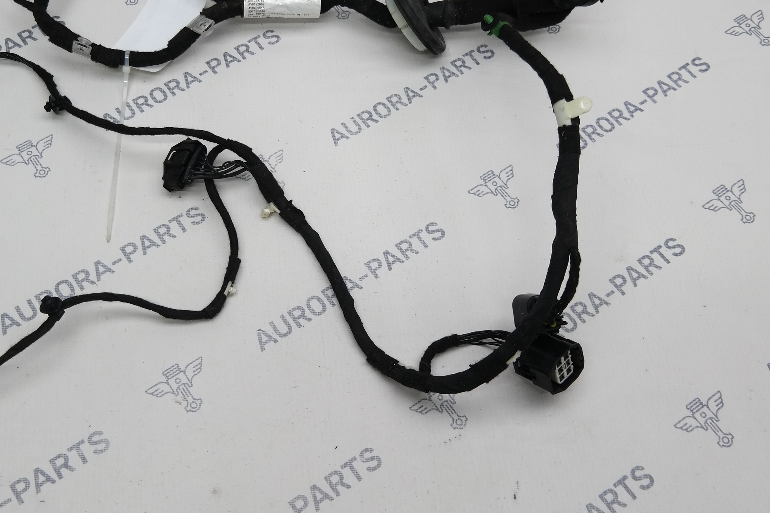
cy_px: 137
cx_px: 295
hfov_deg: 42.5
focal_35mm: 46
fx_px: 984
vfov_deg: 28.9
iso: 100
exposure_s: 1/80
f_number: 3.5
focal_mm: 18
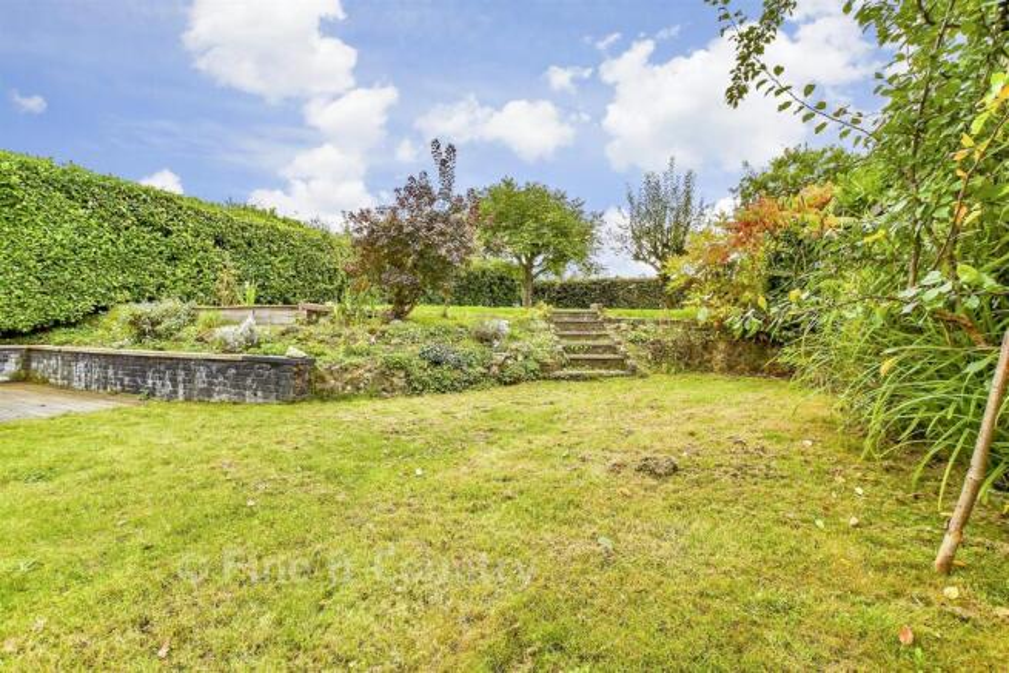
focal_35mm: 25
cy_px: 336
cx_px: 504
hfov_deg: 71.5
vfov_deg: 51.3
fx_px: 701
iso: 160
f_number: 8
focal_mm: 17
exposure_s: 1/125
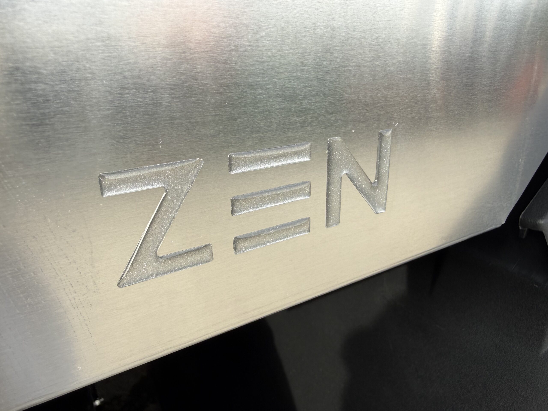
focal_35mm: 24
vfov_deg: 56.8
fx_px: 380
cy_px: 206
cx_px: 274
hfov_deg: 71.6
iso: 40
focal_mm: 2.22
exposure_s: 1/398
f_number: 2.2
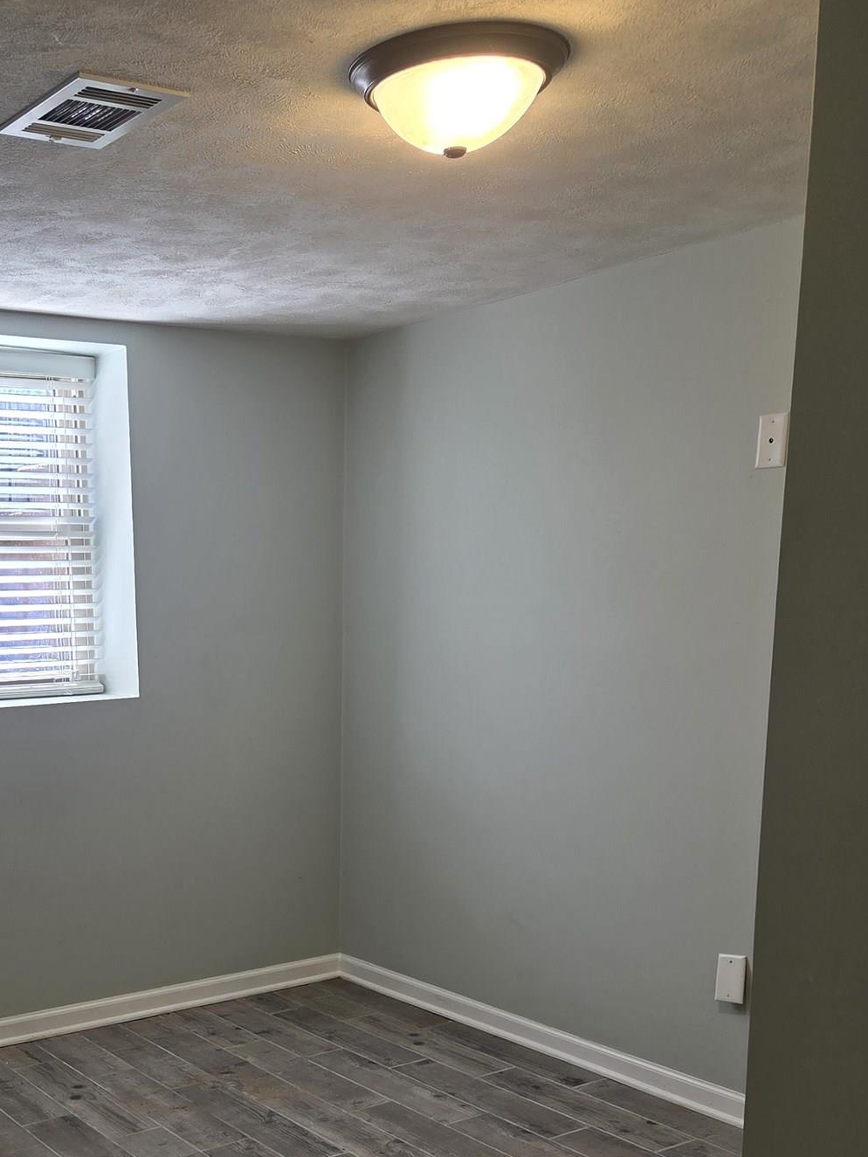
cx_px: 141
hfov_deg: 34.5
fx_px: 1337
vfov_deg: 45.3
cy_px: 856
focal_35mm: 40
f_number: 1.8
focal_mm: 5.4
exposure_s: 1/120
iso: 64
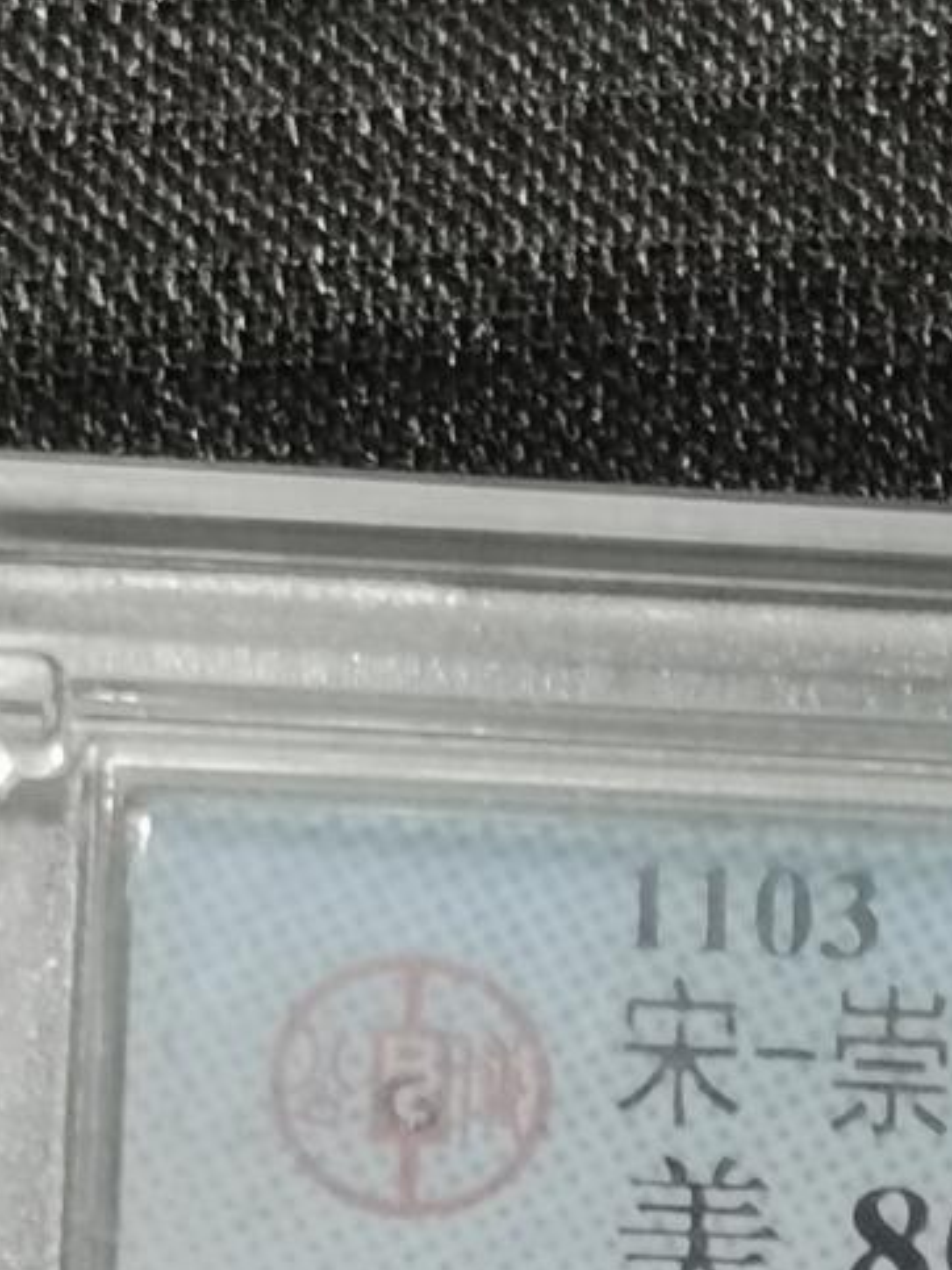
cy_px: 2345
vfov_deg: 7.1
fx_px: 9978
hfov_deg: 5.4
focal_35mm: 272
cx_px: 1081
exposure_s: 1/100
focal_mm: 5.58
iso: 80
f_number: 1.8
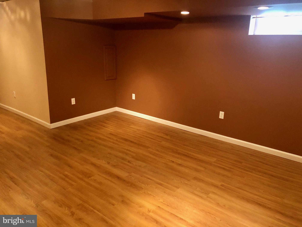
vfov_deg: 49.7
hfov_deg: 63.4
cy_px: 114
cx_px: 151
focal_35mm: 28
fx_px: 244
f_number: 1.8
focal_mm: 4
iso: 100
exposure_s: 1/5
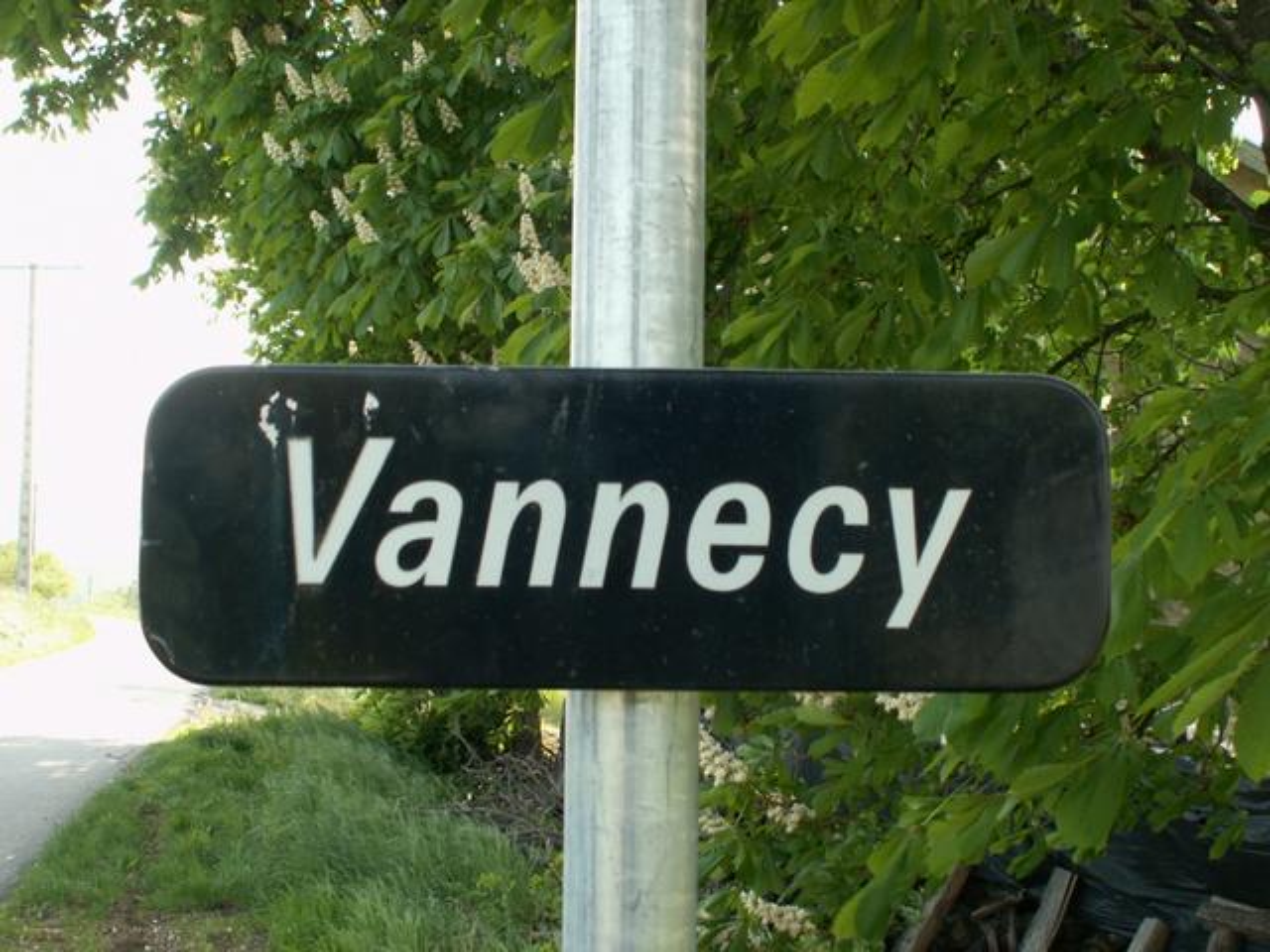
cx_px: 635
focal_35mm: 44
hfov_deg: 42.9
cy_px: 476
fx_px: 1614
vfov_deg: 32.9
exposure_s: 1/60
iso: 50
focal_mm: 7.24
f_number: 3.5
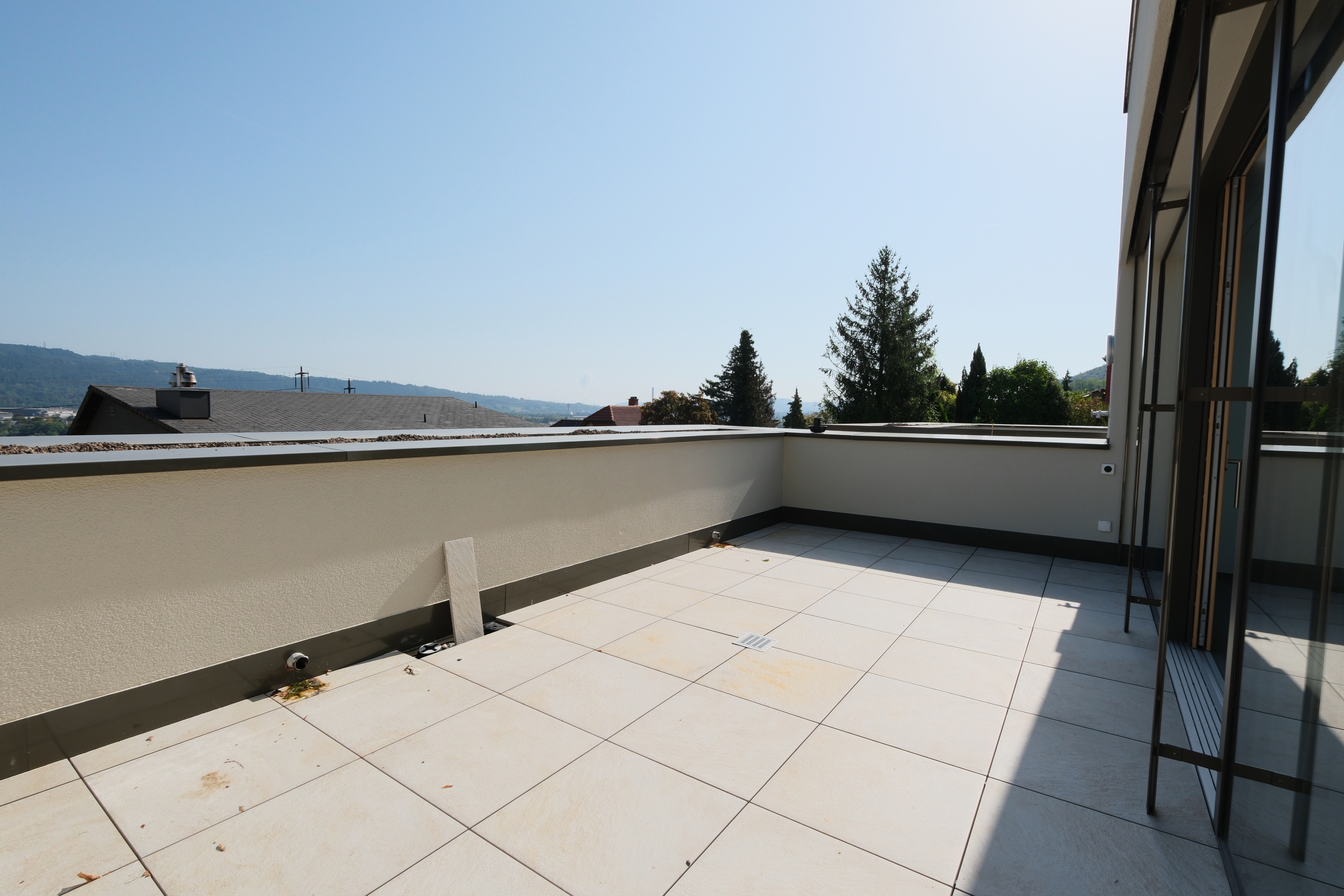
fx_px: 560
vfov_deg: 77.3
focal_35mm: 15
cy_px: 448
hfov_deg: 100.4
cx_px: 672
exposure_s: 1/300
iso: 125
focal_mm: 10
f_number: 7.1
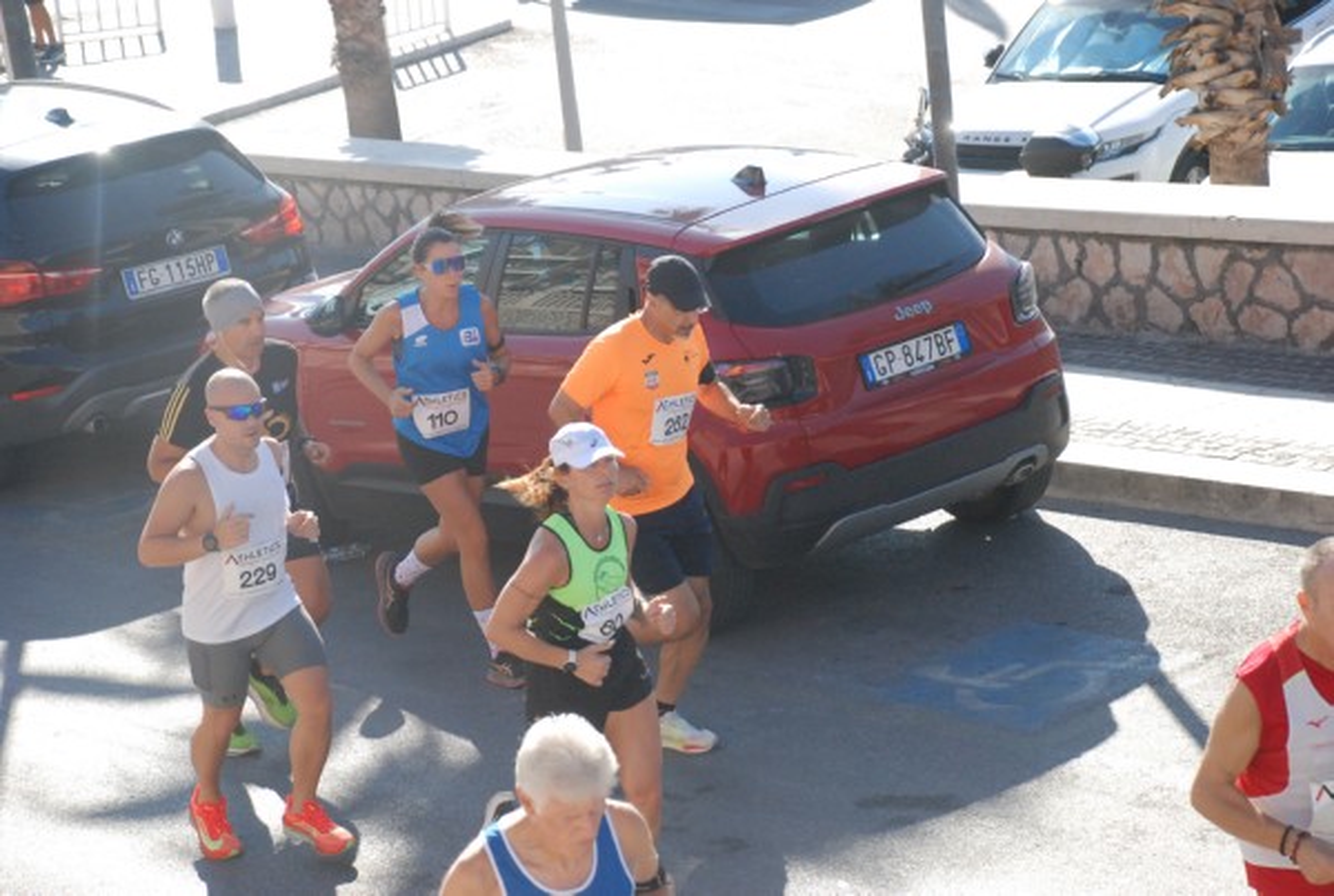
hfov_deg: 18.1
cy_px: 448
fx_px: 4178
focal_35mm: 112
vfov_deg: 12.2
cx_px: 667
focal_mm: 75
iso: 1000
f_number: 5.6
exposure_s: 1/1250
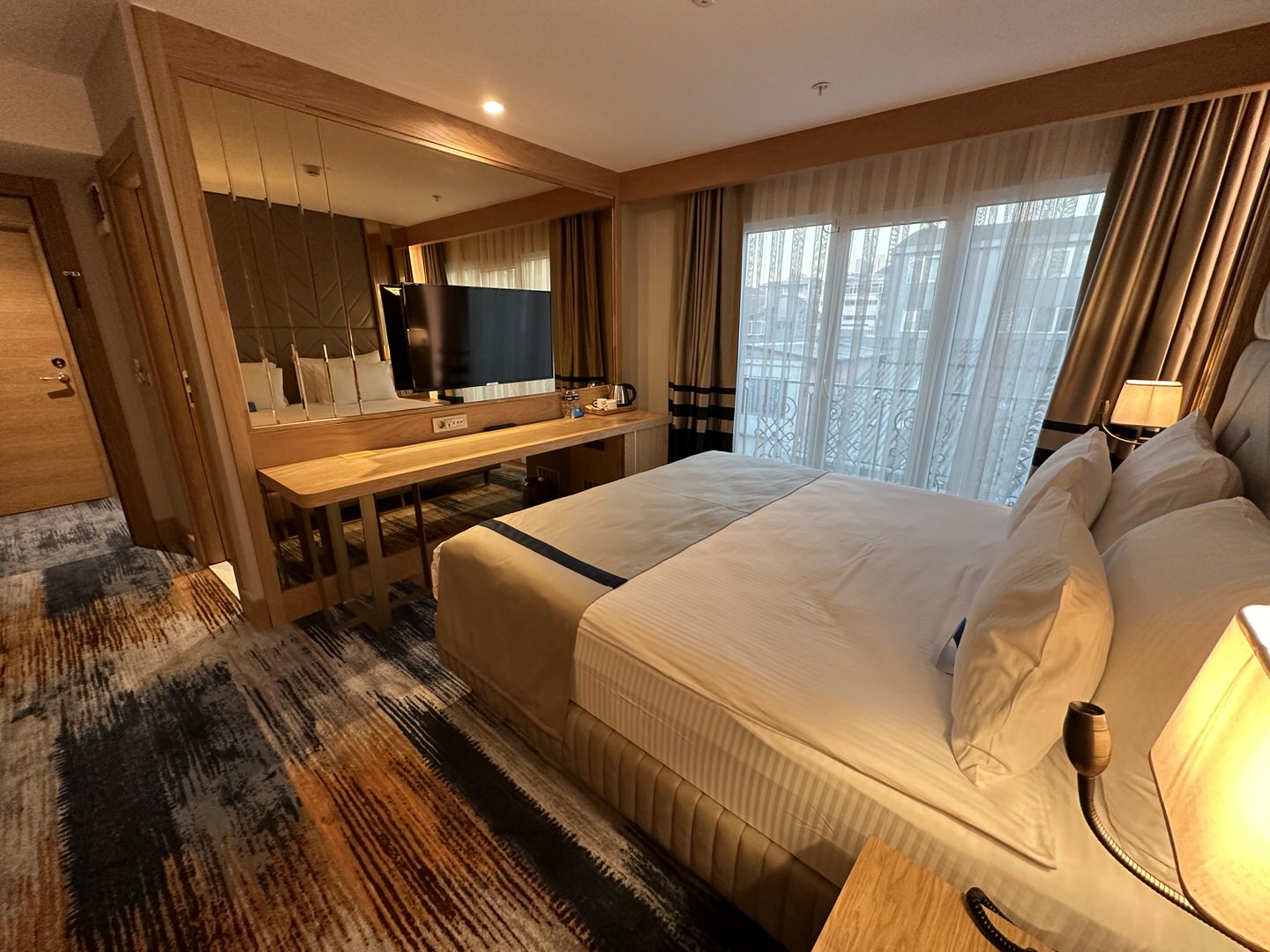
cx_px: 635
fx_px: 514
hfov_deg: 102.1
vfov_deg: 85.7
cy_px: 476
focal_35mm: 14
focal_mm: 2.22
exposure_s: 1/50
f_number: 2.2
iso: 250
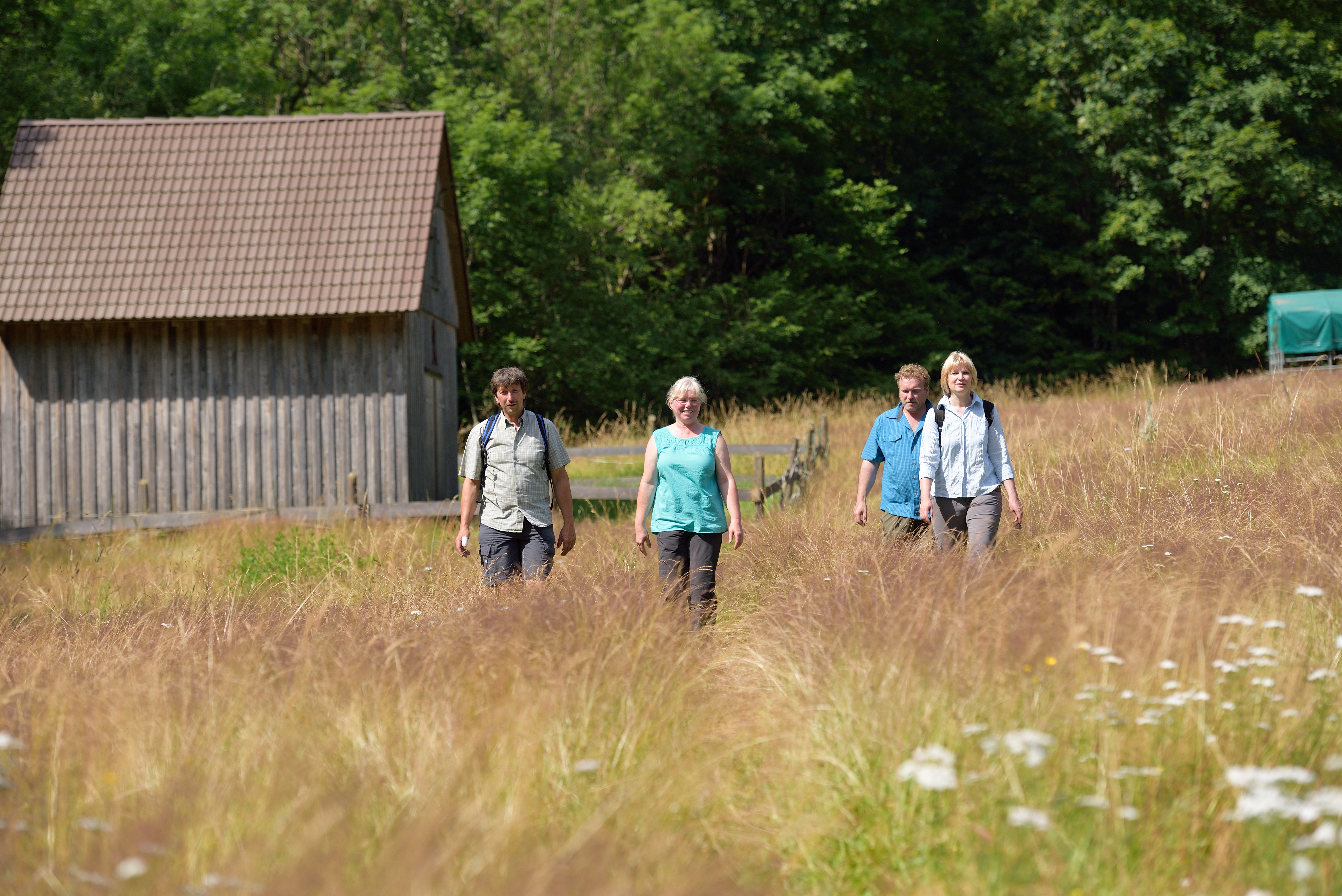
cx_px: 671
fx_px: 4326
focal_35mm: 116
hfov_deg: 17.6
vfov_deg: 11.8
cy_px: 448
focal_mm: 116
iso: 160
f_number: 3.5
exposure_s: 1/1000
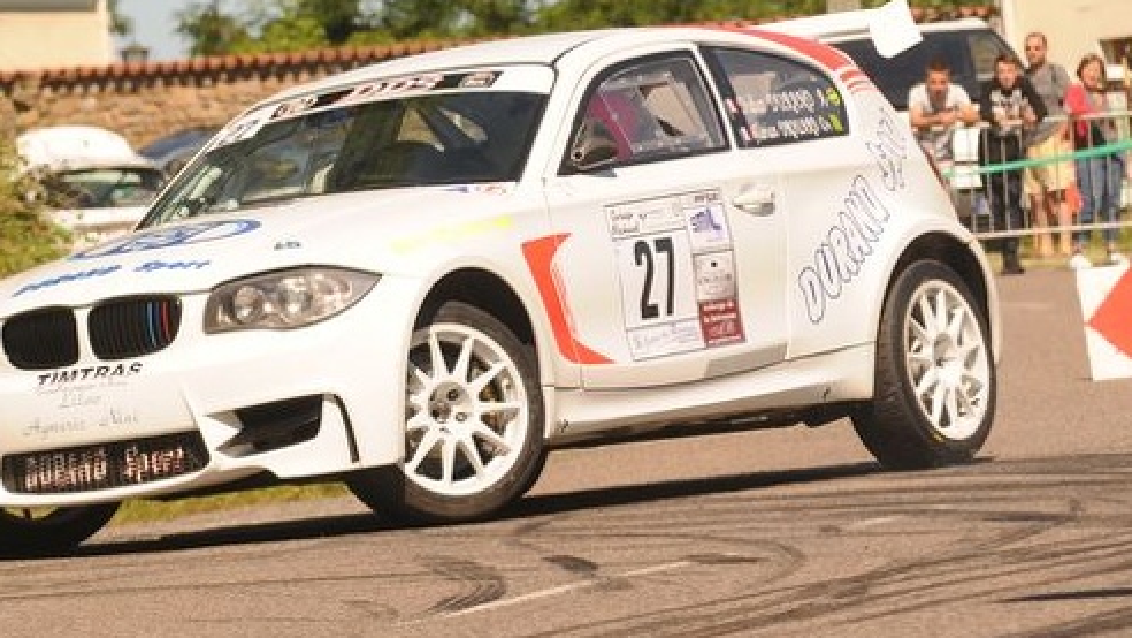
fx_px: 10233
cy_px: 199
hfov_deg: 6.3
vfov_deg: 3.6
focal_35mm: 341
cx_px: 373
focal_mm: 135
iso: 200
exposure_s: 1/1000
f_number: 11
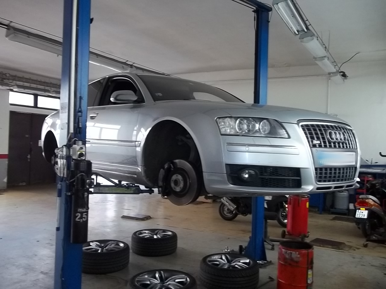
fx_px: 357
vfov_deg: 44.2
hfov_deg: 56.8
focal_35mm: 32
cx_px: 193
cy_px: 144
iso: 160
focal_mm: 5.7
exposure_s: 1/30
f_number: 2.9
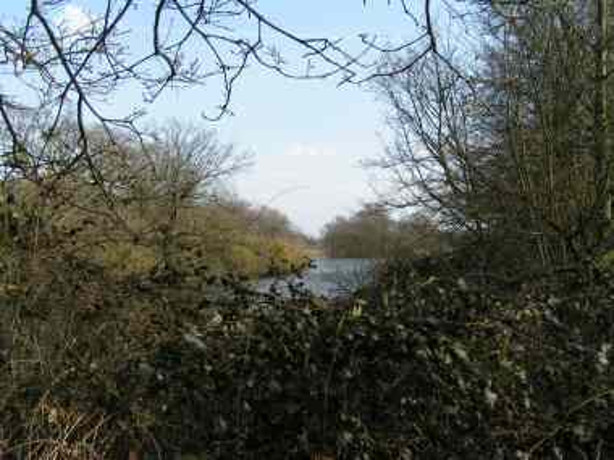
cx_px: 307
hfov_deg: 49.0
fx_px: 674
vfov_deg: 37.7
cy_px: 230
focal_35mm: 38
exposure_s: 1/250
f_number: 5.6
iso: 50
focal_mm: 5.8
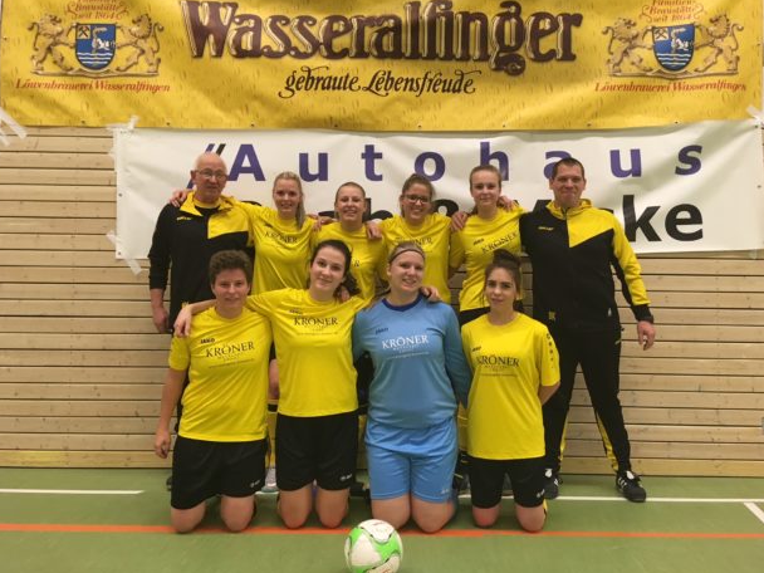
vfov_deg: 45.4
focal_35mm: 31
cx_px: 388
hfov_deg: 58.3
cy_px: 273
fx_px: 684
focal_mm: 4.15
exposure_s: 1/33
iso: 125
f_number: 2.2
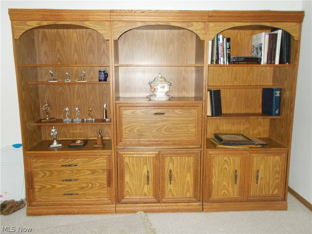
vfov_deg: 46.8
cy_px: 117
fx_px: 270
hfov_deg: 60.0
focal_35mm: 30
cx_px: 156
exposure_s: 1/25
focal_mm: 5.3
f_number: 3.4
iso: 500
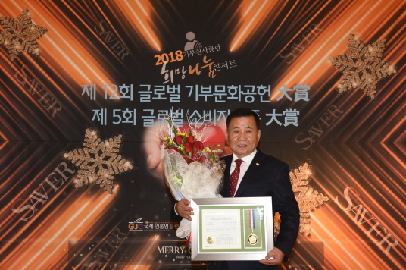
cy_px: 135
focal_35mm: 45
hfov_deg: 43.7
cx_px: 203
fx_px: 507
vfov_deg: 29.8
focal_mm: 45
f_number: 5.6
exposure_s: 1/60
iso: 320
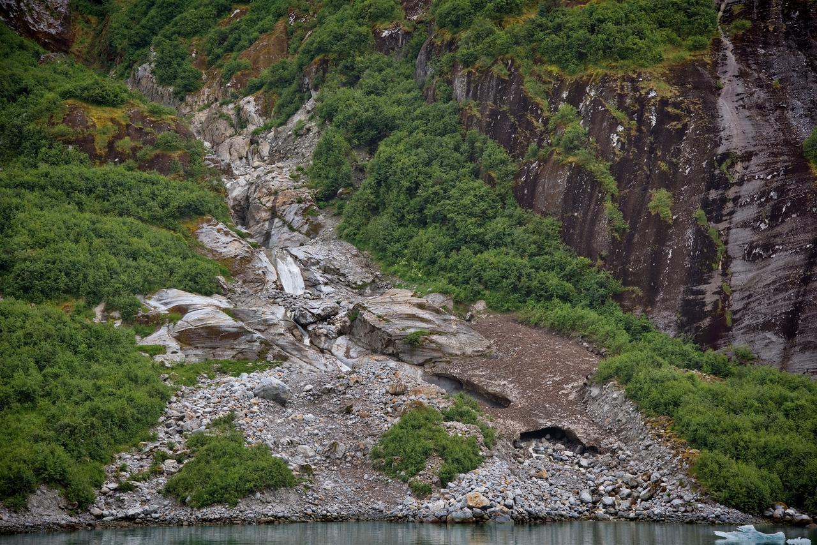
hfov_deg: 27.0
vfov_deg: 18.2
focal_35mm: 75
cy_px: 272
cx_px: 408
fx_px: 1702
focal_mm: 75
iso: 100
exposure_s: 1/160
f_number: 5
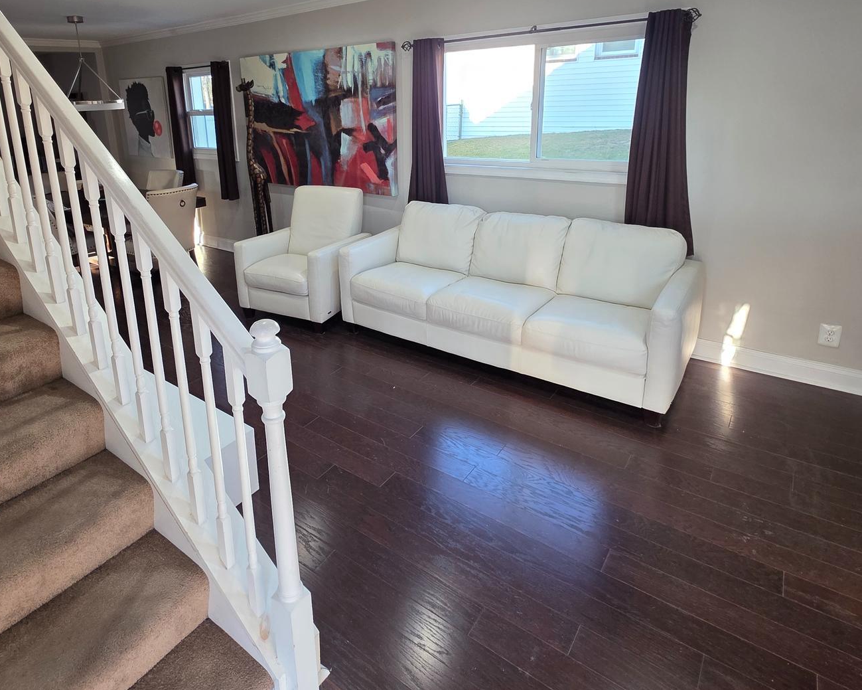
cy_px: 246
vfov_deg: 66.7
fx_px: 510
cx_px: 352
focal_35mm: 20
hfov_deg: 79.6
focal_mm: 2.2
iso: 160
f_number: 1.9
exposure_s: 1/120
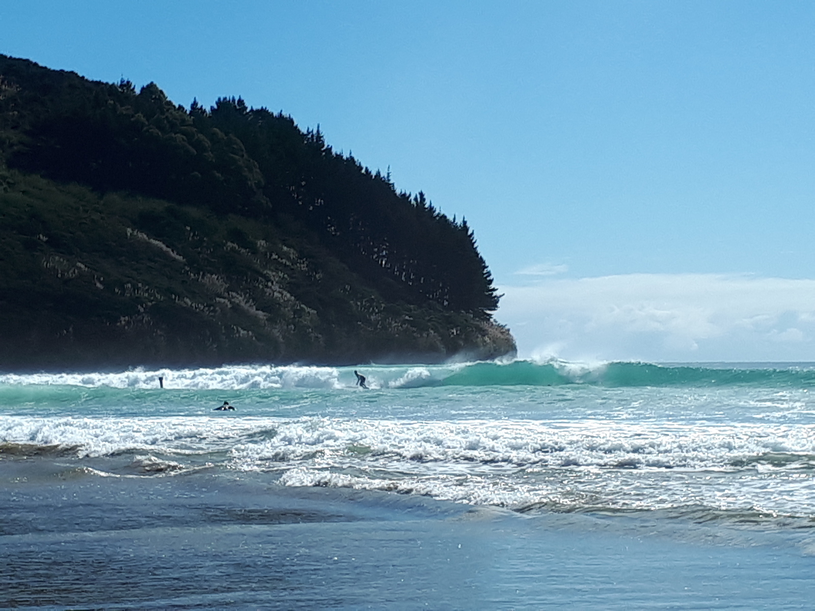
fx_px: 636
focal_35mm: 27
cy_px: 306
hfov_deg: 65.3
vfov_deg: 51.4
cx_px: 408
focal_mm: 3.6
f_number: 1.9
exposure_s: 1/2976
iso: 40
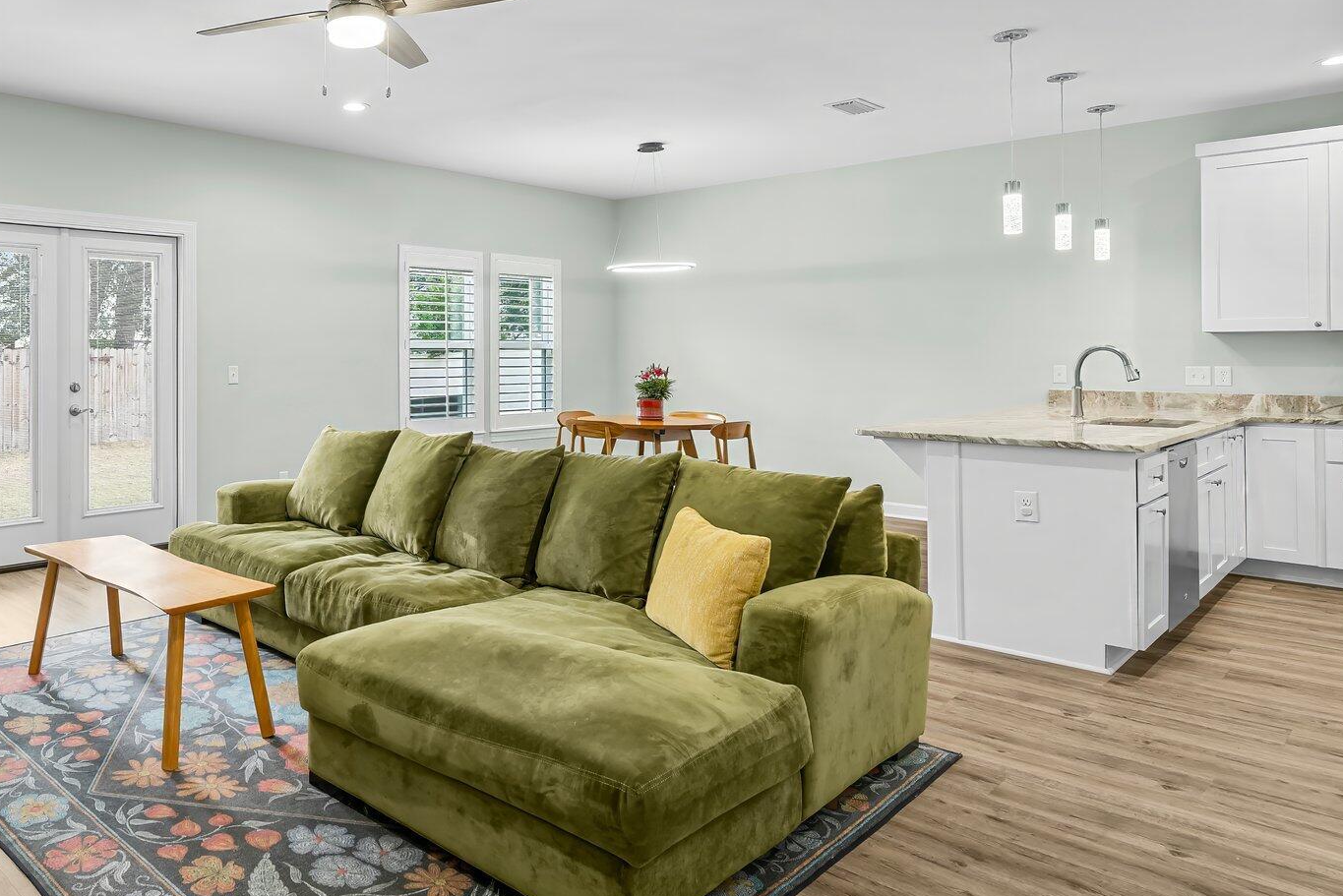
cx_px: 364
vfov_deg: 51.6
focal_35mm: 25
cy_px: 347
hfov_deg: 68.5
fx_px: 918
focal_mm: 16.4
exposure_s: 1/8
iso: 400
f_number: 8
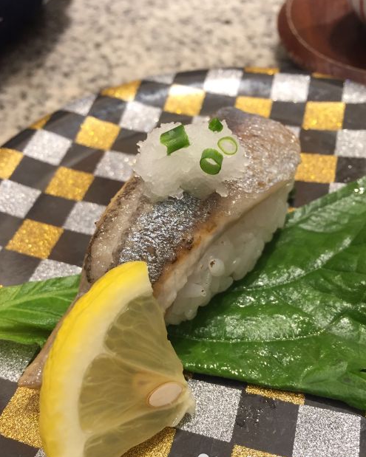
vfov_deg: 55.6
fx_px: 433
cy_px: 251
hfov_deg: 45.8
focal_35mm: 32
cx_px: 182
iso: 80
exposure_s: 1/33
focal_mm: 4.15
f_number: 2.2
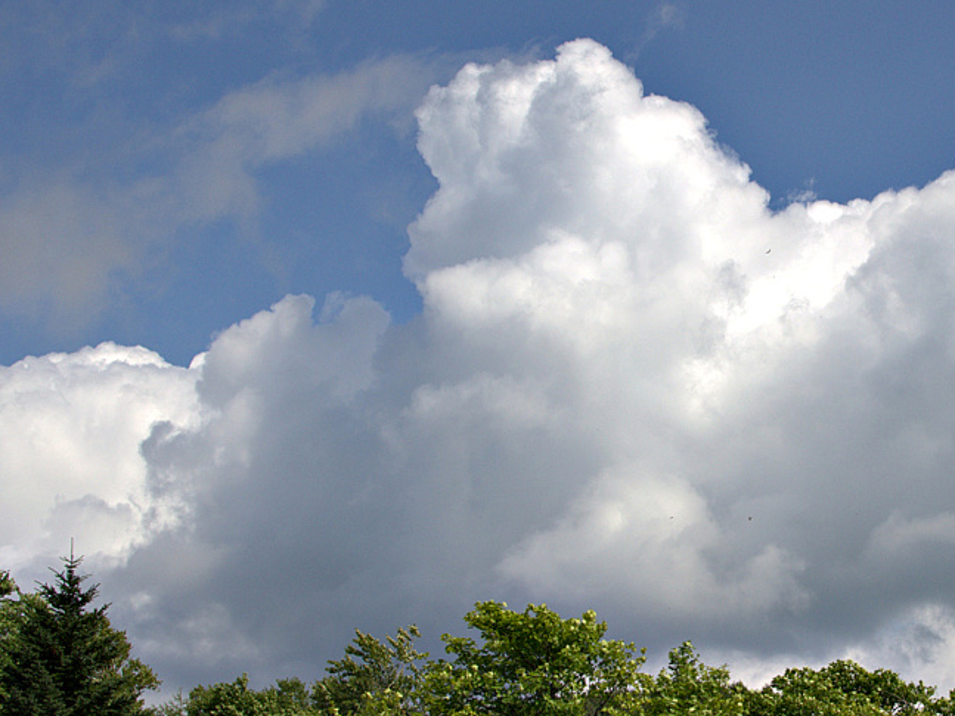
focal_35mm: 80
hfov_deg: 24.2
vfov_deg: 18.5
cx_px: 726
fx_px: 2200
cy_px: 415
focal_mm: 35
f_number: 8
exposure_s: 1/1500
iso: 100
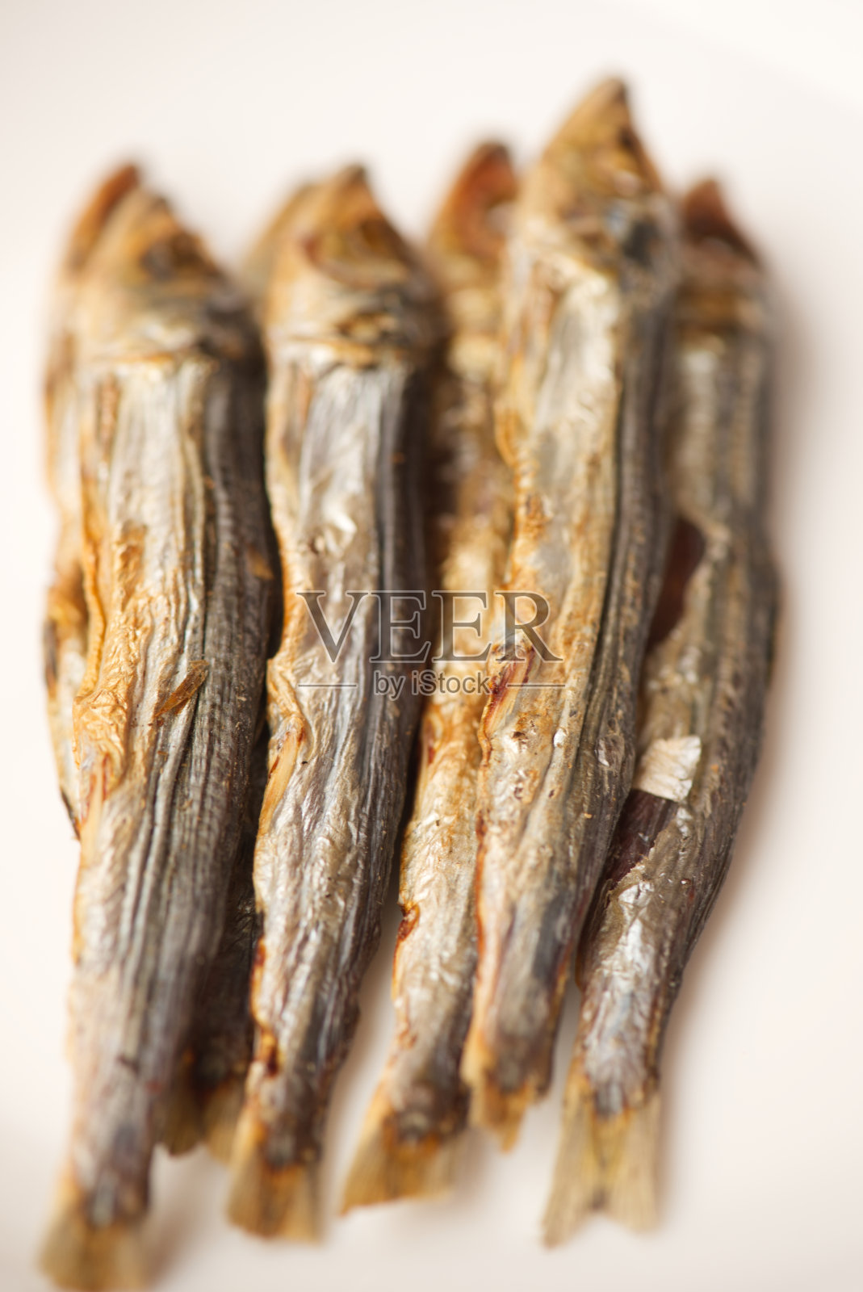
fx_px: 3770
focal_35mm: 105
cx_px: 432
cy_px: 646
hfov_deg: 13.1
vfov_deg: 19.4
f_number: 8
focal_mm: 105
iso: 100
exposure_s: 1/125
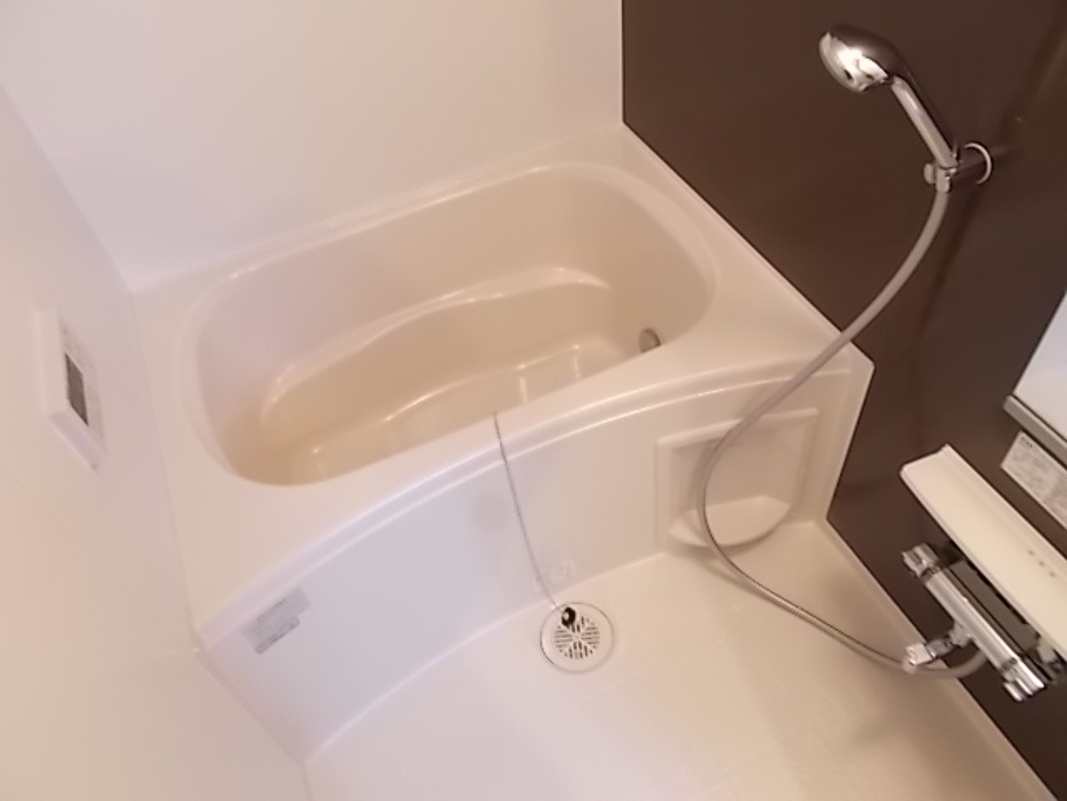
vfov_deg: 53.1
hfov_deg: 67.3
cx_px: 534
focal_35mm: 26
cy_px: 400
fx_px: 801
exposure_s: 1/8
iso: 200
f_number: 3.2
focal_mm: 4.6
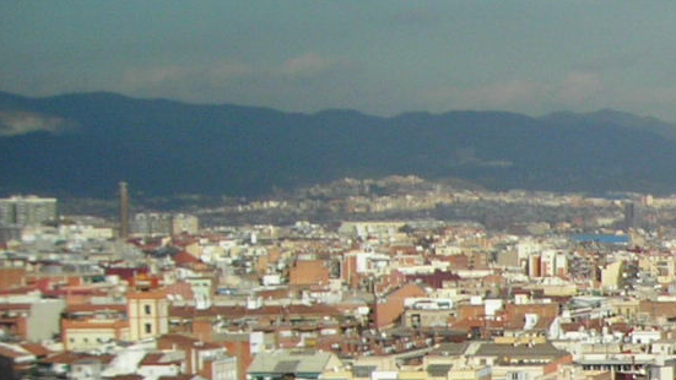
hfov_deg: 12.6
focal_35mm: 154
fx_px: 2761
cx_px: 1251
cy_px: 590
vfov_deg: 7.7
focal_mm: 6.3
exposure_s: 1/312
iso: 50
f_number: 6.4
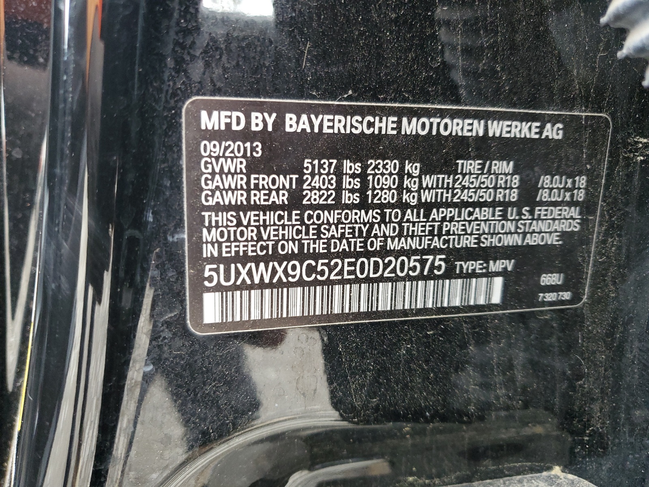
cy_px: 244
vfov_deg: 53.1
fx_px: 487
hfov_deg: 67.3
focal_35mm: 26
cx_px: 324
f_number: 1.5
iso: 169
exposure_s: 1/60.2
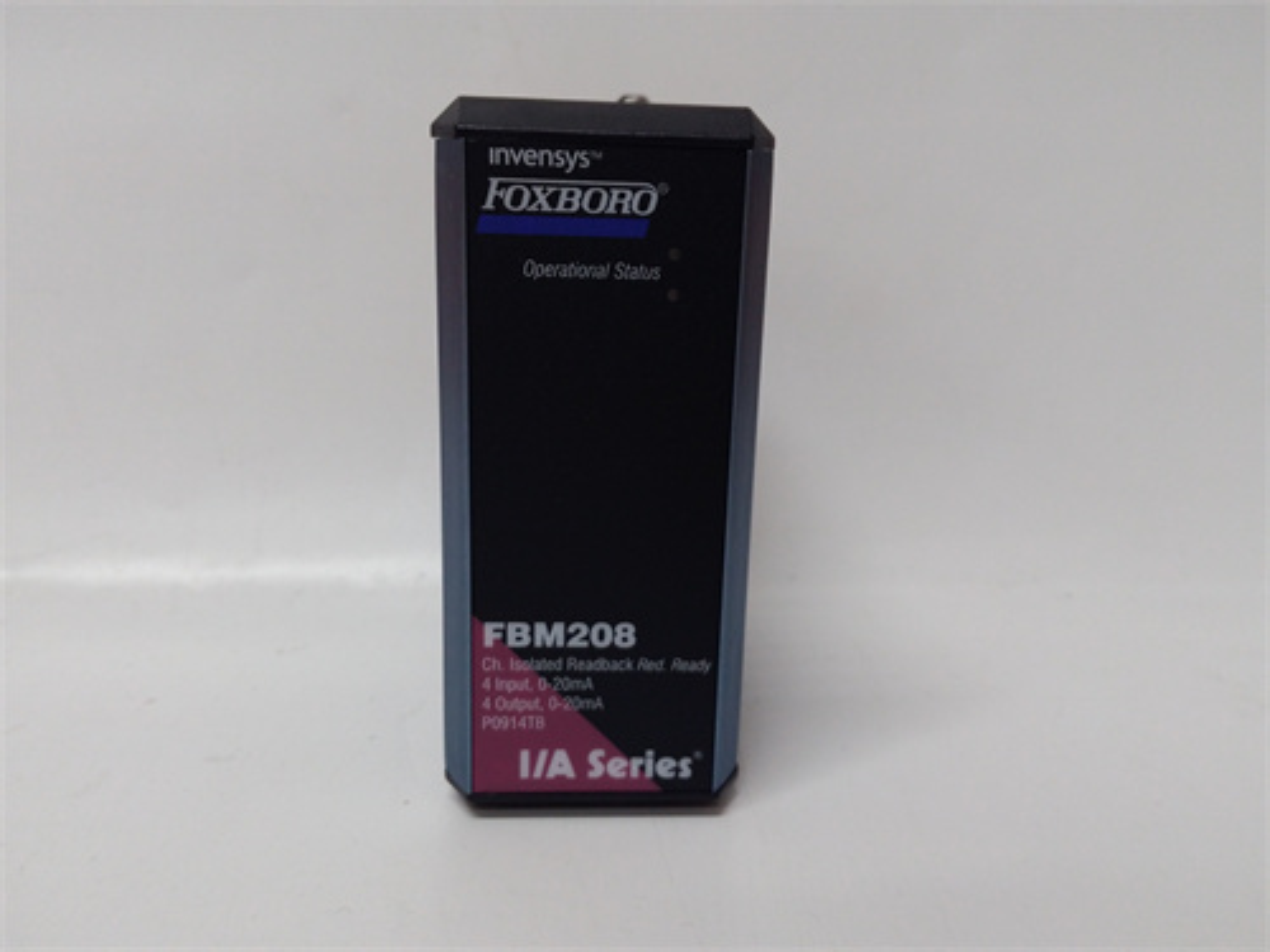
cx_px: 635
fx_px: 991
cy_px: 476
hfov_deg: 65.3
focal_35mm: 27
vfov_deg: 51.4
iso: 182
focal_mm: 3.79
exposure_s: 1/33
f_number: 2
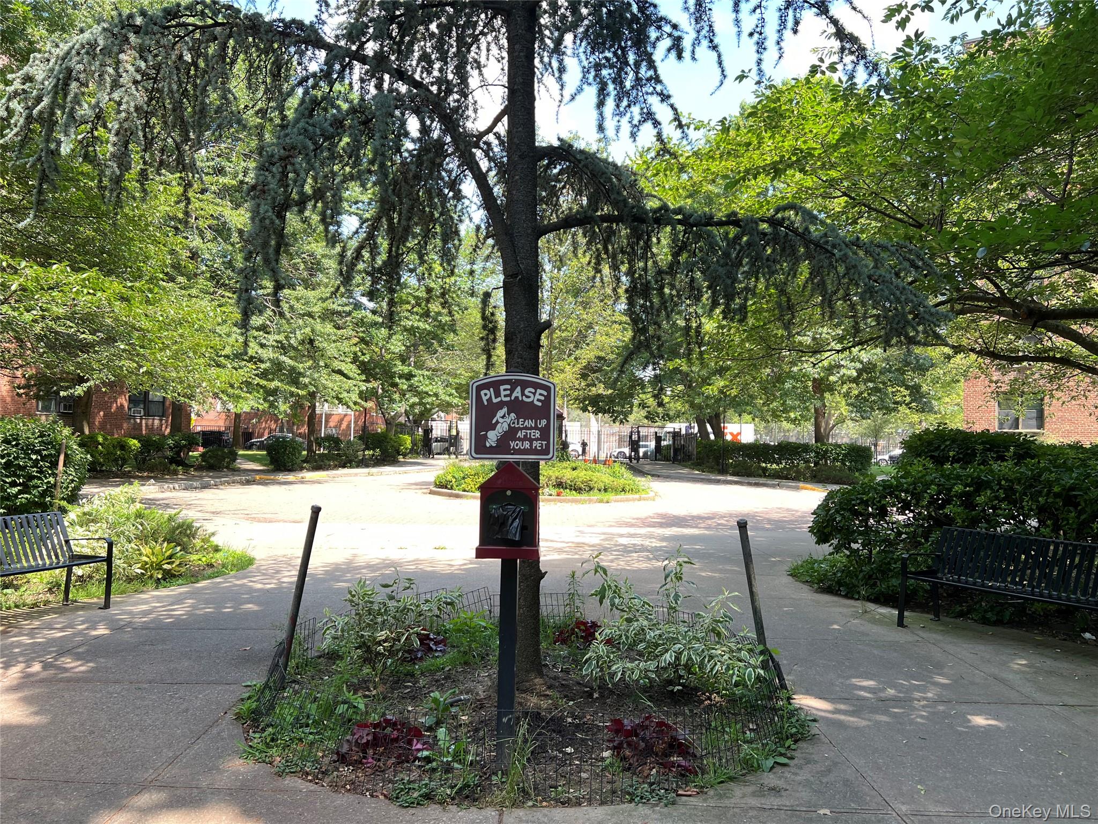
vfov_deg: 53.1
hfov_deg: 67.3
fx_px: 825
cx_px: 549
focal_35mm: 26
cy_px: 412
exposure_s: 1/196
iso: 50
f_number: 1.5
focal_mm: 5.7
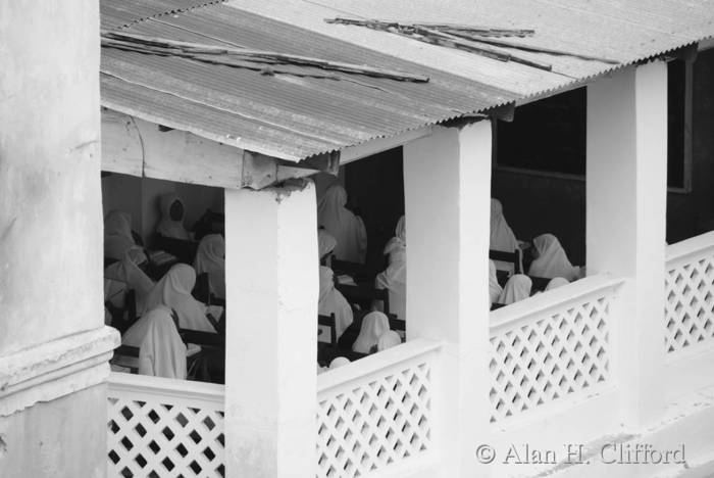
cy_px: 239
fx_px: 5955
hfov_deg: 6.9
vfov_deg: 4.6
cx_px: 357
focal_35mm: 300
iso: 100
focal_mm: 200
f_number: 5.6
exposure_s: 1/100
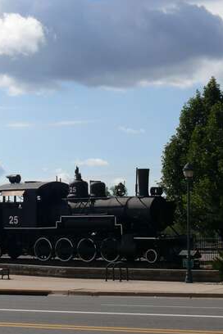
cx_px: 22
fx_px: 911
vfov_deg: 20.8
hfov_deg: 13.8
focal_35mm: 98
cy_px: 140
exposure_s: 1/500
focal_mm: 10.2
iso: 100
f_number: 7.1
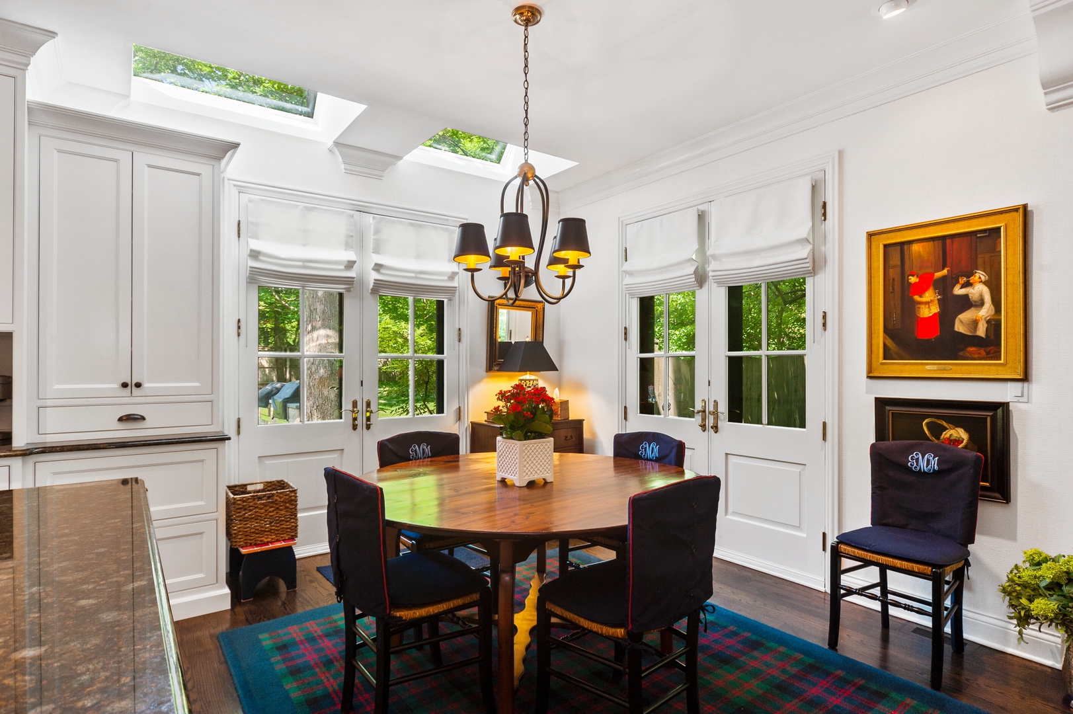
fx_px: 596
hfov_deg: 84.0
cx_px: 536
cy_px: 357
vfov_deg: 61.9
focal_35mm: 20
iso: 200
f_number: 8
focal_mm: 20
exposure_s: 1/6
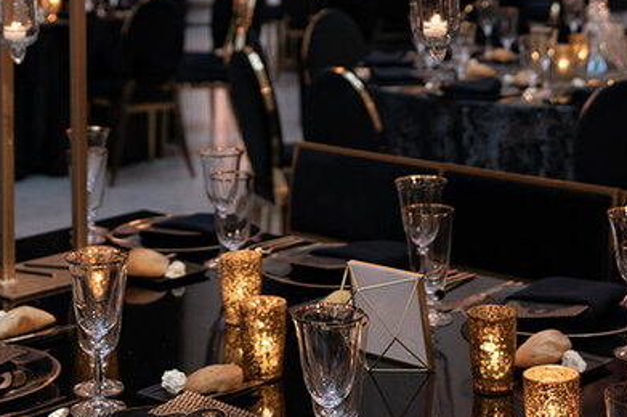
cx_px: 314
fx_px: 1497
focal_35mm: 86
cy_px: -204
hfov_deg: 23.7
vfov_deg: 14.8
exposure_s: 1/125
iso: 1000
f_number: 2.2
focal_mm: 28
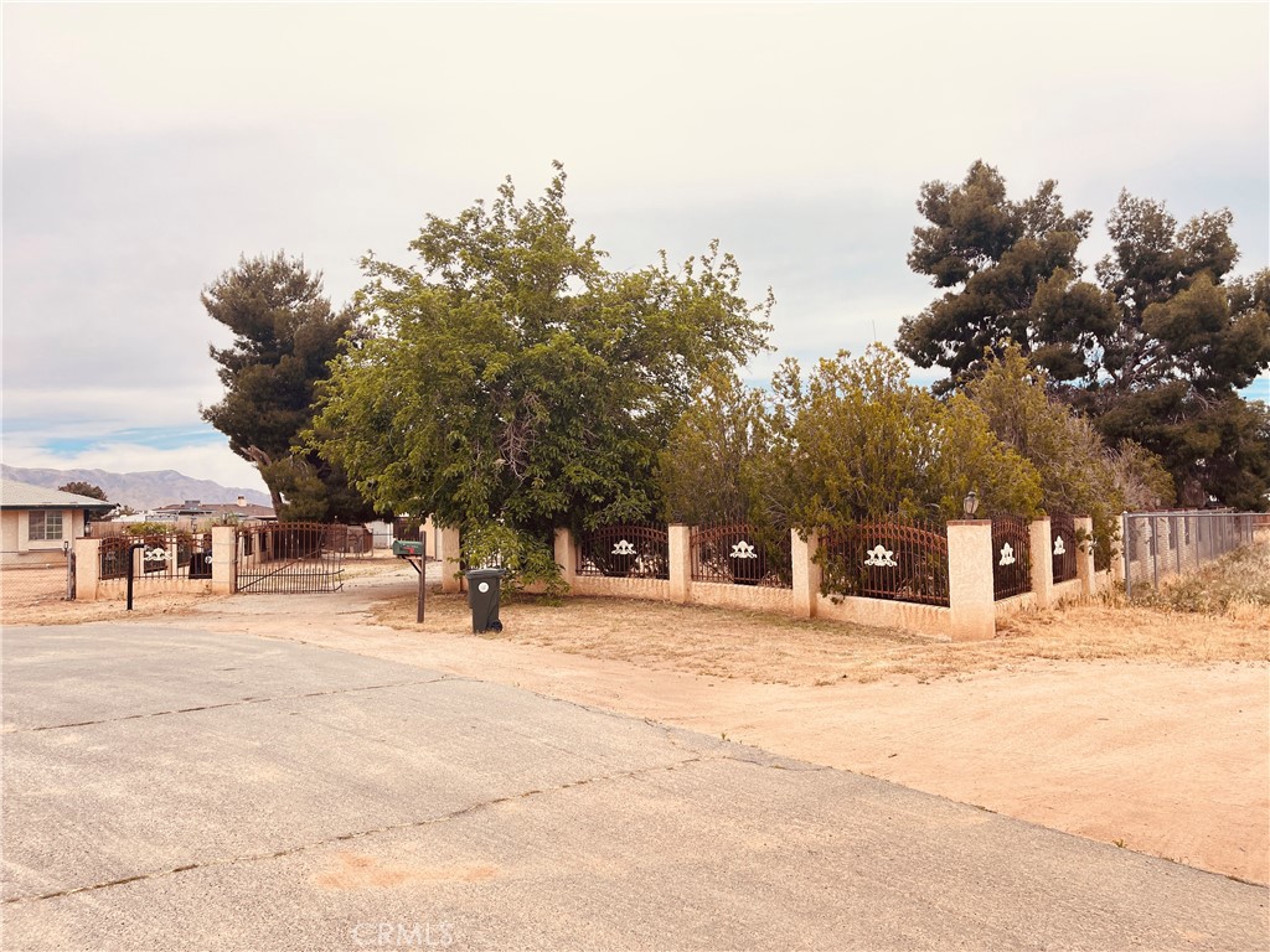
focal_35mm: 25
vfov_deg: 54.9
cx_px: 635
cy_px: 476
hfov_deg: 69.4
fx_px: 917
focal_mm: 5.1
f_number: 1.6
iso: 32
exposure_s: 1/2597
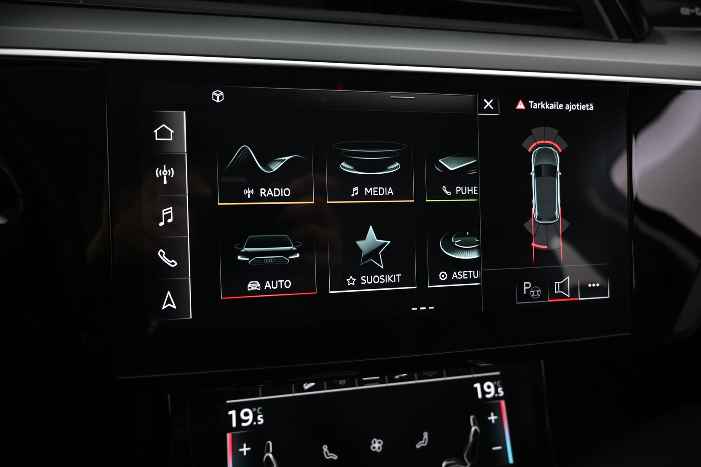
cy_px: 234
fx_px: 467
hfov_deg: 73.7
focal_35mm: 24
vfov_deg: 53.1
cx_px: 350
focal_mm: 16
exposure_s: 1/25
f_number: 3.5
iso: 1100
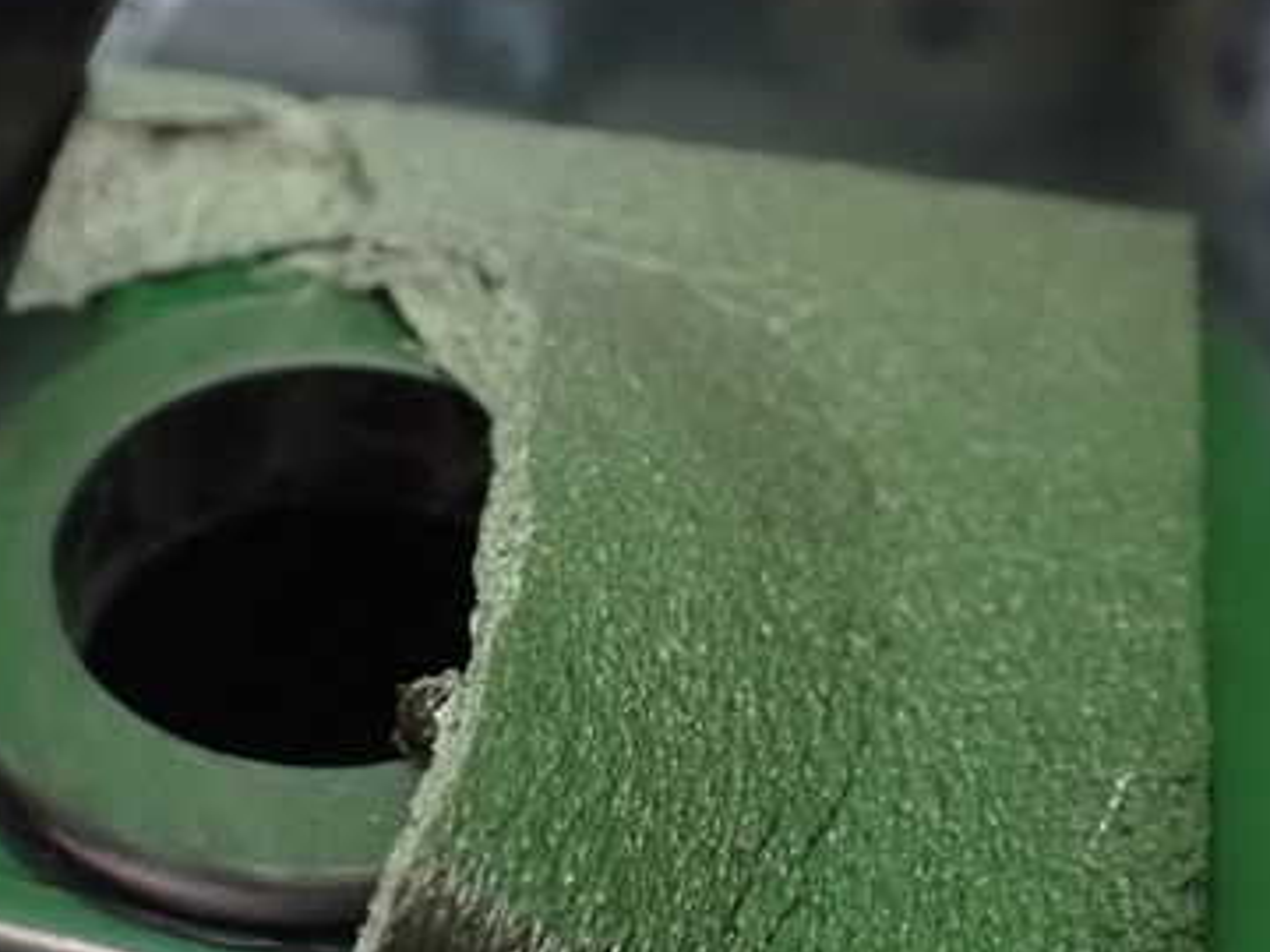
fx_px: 1834
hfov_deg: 37.8
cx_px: 437
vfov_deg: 29.0
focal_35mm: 50
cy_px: 603
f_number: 2.3
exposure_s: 1/25
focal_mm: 5.4
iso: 1600
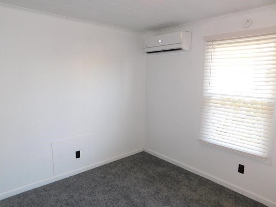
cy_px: 104
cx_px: 142
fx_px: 191
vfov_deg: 56.8
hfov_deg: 71.6
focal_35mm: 24
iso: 200
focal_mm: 4
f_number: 3
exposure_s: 1/30
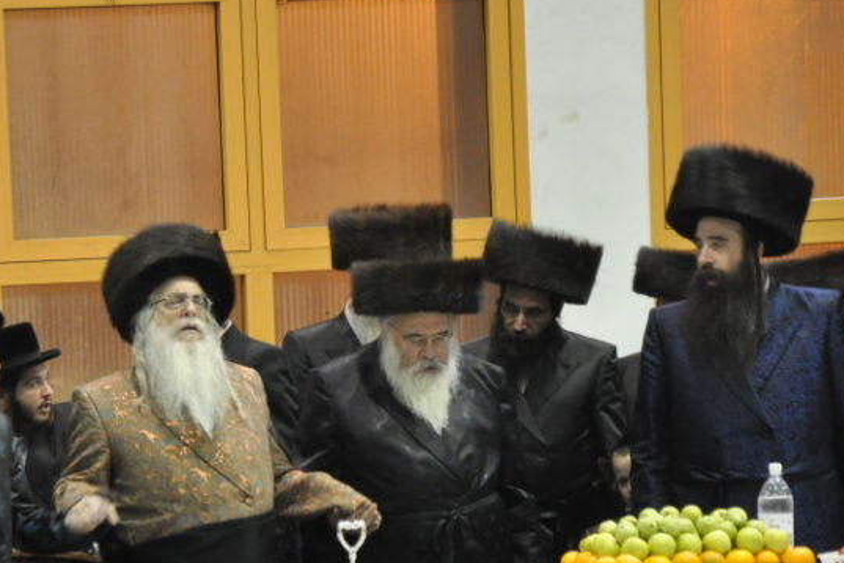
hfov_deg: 6.9
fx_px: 7032
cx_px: 86
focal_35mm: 300
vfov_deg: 4.6
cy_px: 398
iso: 1600
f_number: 5.6
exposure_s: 1/25
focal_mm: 105
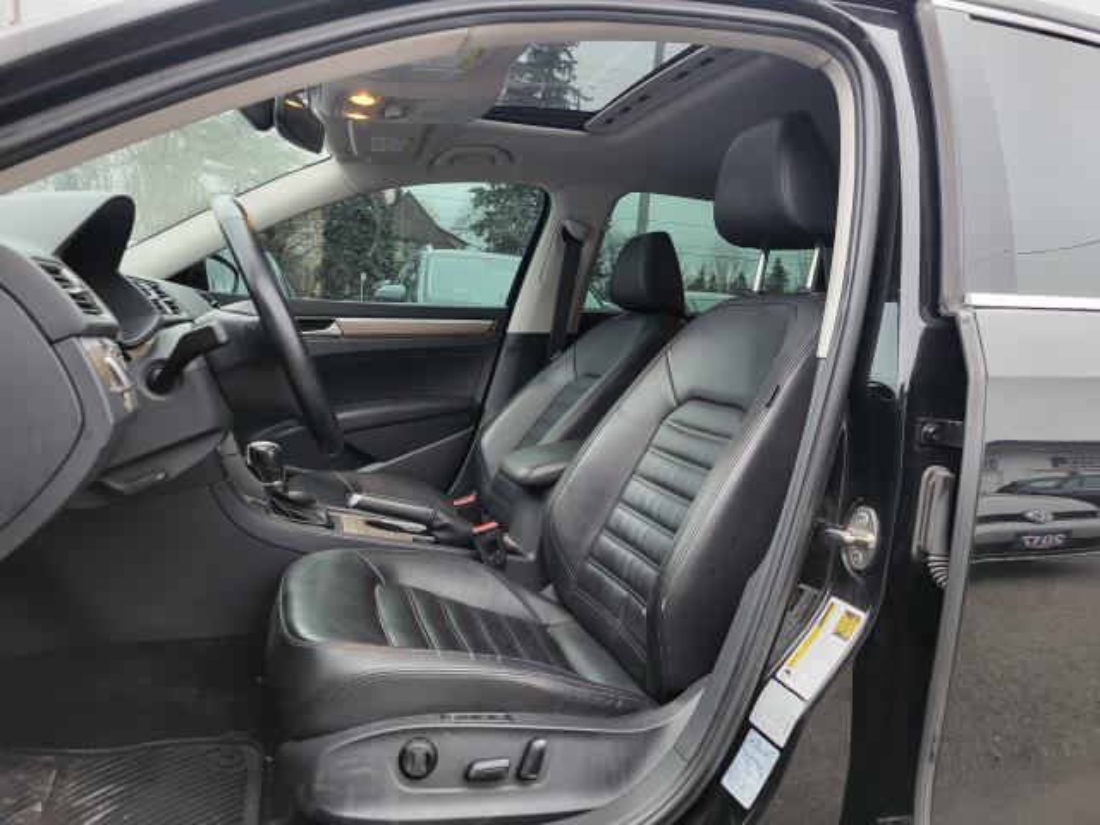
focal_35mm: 26
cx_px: 550
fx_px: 826
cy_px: 412
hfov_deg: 67.3
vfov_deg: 53.1
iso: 250
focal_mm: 5.4
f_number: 1.8
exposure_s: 1/40
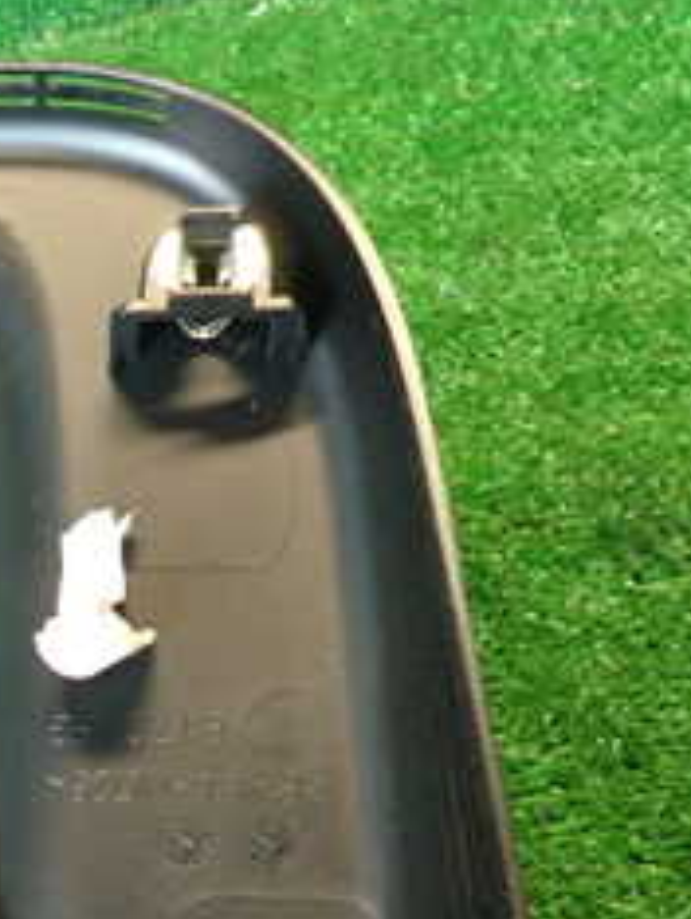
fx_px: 1700
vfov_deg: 29.3
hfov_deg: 20.5
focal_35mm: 64
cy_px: 774
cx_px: -267
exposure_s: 1/30
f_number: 2
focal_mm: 4.5
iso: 250
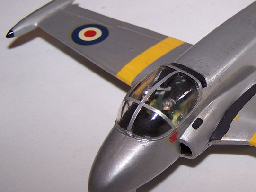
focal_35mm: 75
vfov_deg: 19.6
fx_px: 554
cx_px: 236
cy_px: 86
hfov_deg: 25.1
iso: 80
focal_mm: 6.3
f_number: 2.8
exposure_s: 1/60
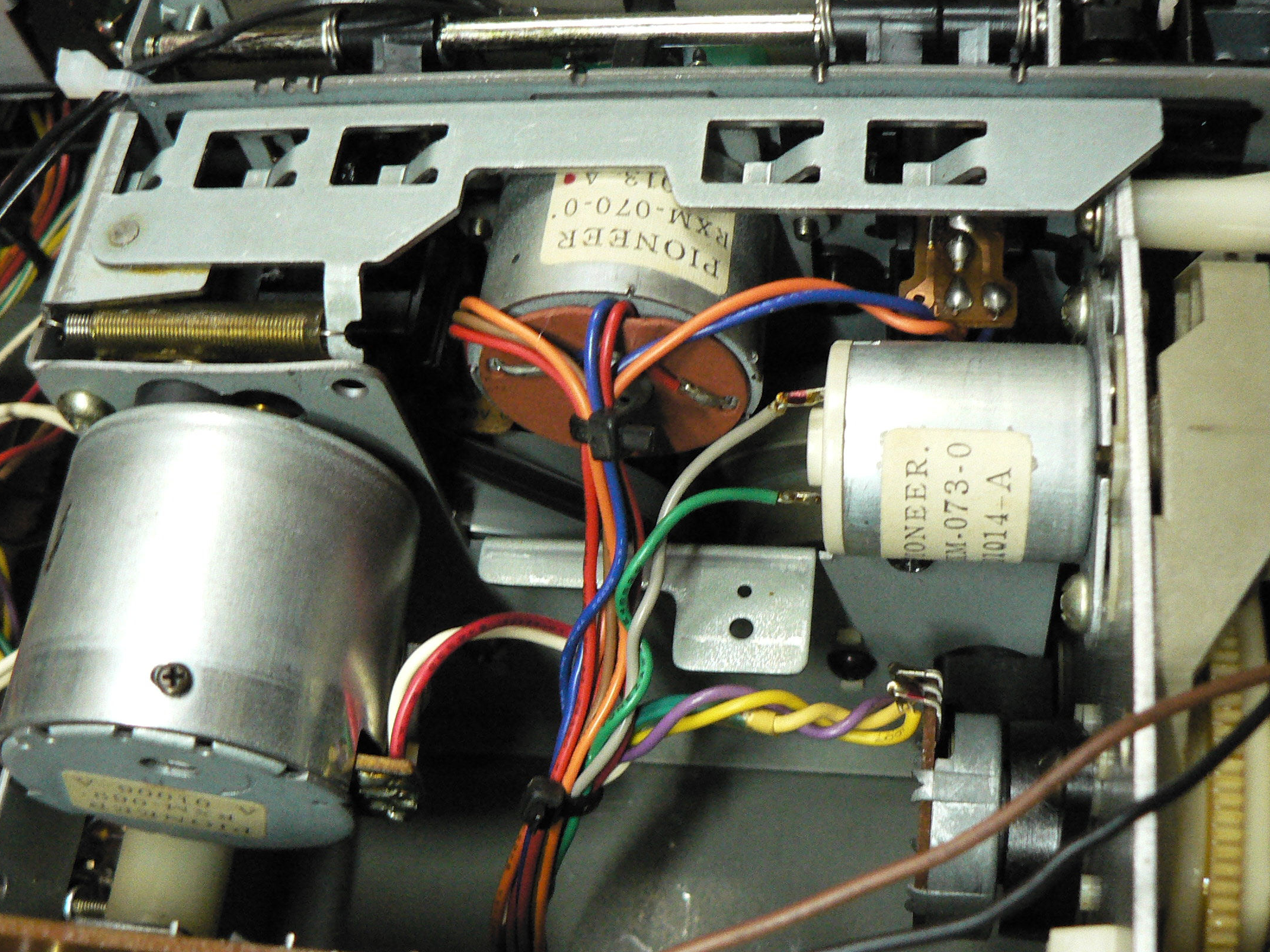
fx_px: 1578
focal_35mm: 43
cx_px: 600
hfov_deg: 43.8
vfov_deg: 33.6
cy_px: 516
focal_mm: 6
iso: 400
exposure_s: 1/80
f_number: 2.8
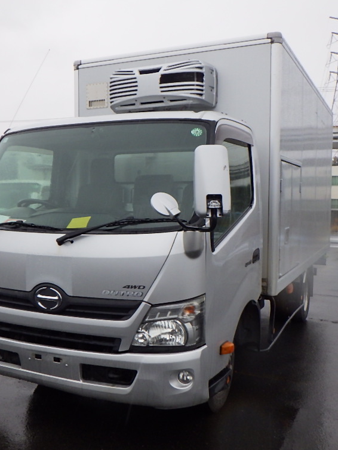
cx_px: 139
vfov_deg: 49.0
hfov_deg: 37.6
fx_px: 495
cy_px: 228
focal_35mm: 38
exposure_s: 1/160
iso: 250
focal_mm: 5
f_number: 3.5
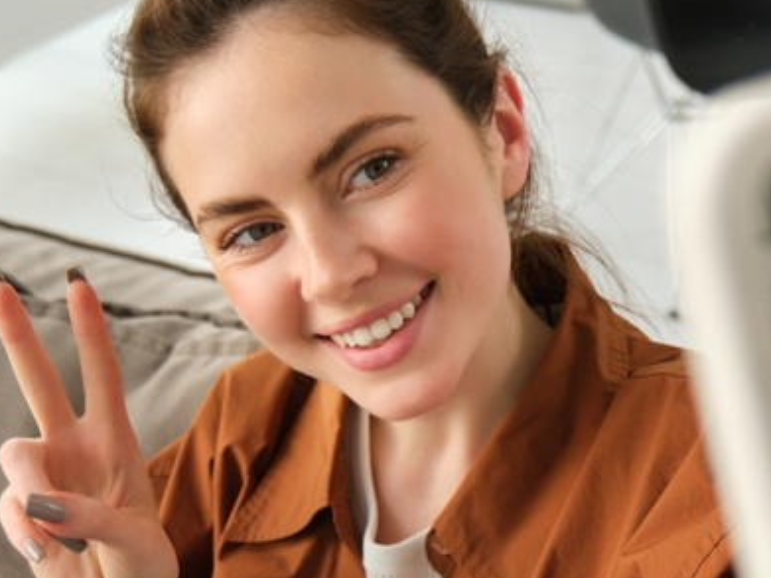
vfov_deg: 20.1
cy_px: 392
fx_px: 1625
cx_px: 507
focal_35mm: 73
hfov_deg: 26.5
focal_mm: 19.4
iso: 500
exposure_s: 1/125
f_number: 2.8
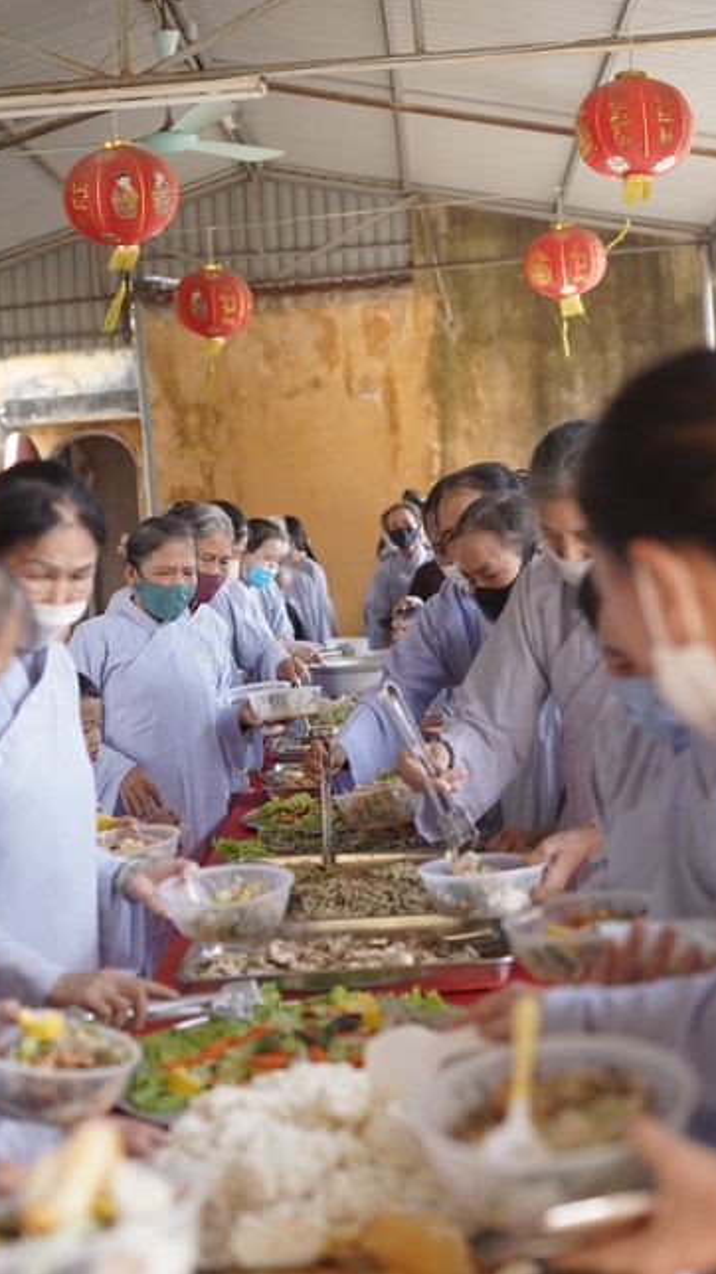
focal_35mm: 55
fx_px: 1857
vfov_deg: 37.9
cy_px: 635
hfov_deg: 21.8
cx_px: 343
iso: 640
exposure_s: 1/320
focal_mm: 52
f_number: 2.8
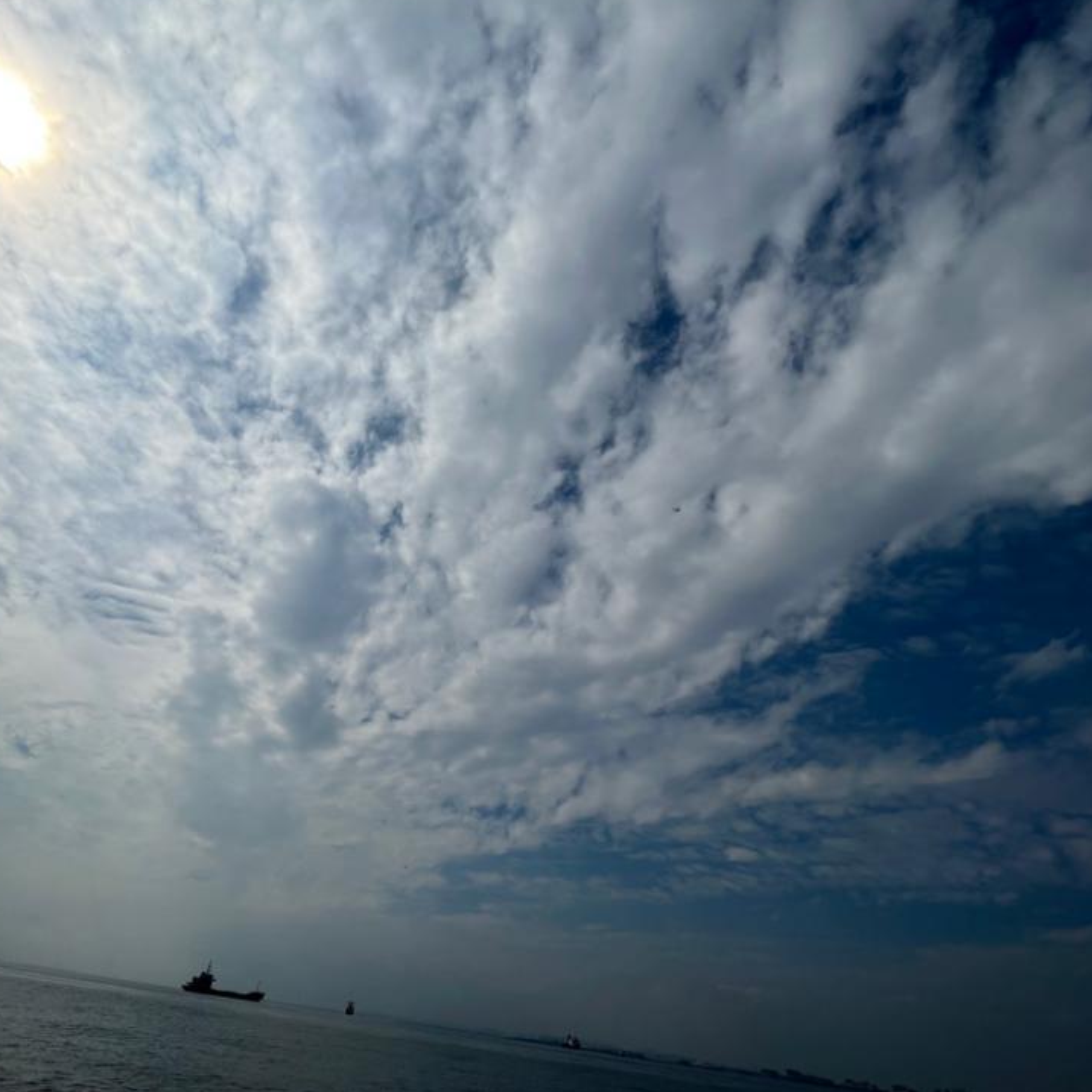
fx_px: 571
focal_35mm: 16
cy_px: 526
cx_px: 471
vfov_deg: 87.4
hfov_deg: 86.9
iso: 25
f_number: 1.8
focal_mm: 1.57
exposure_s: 1/9346
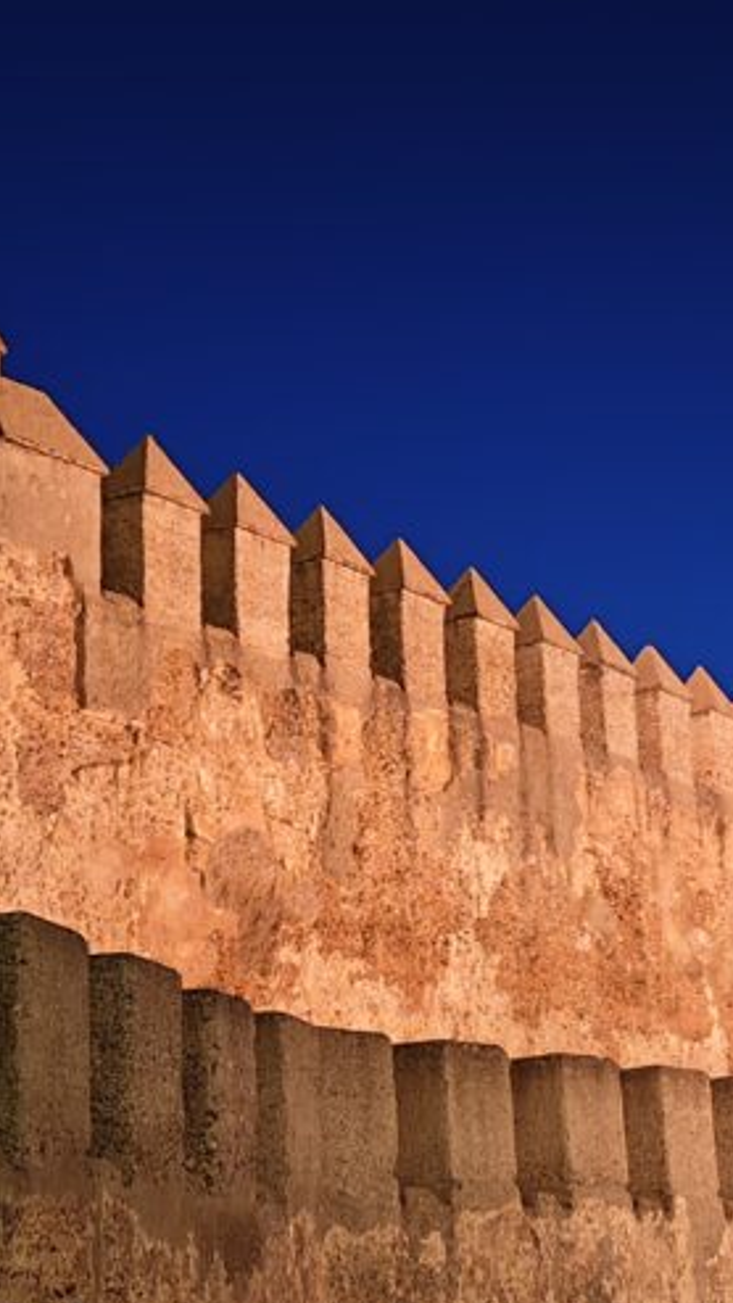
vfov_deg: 28.9
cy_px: 499
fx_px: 2522
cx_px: 577
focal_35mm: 73
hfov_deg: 16.4
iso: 1737
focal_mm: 5.56
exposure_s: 1/20
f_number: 1.88
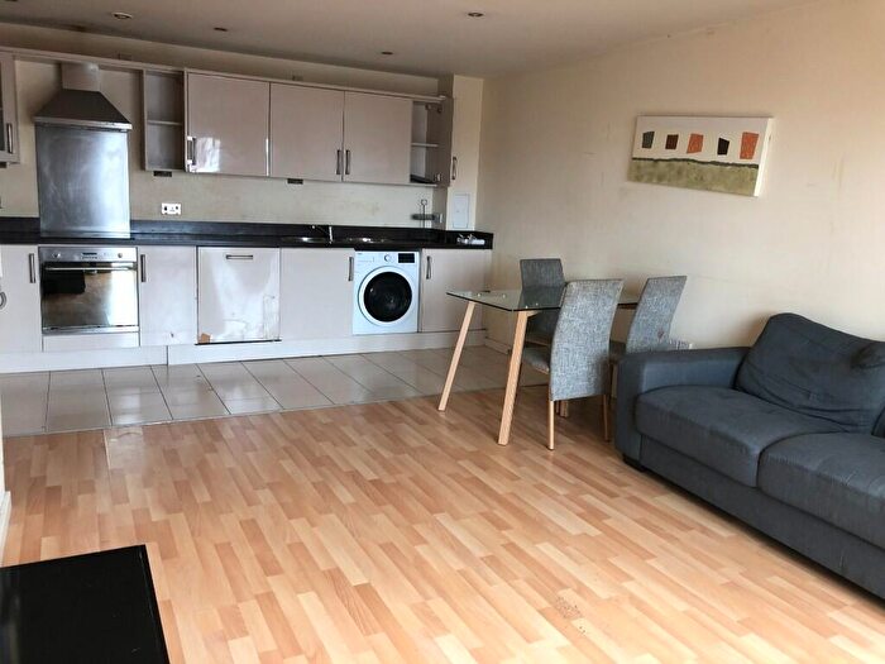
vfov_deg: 49.7
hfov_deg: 63.4
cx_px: 442
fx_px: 716
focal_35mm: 28
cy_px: 332
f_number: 1.8
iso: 32
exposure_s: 1/20
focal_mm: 3.99
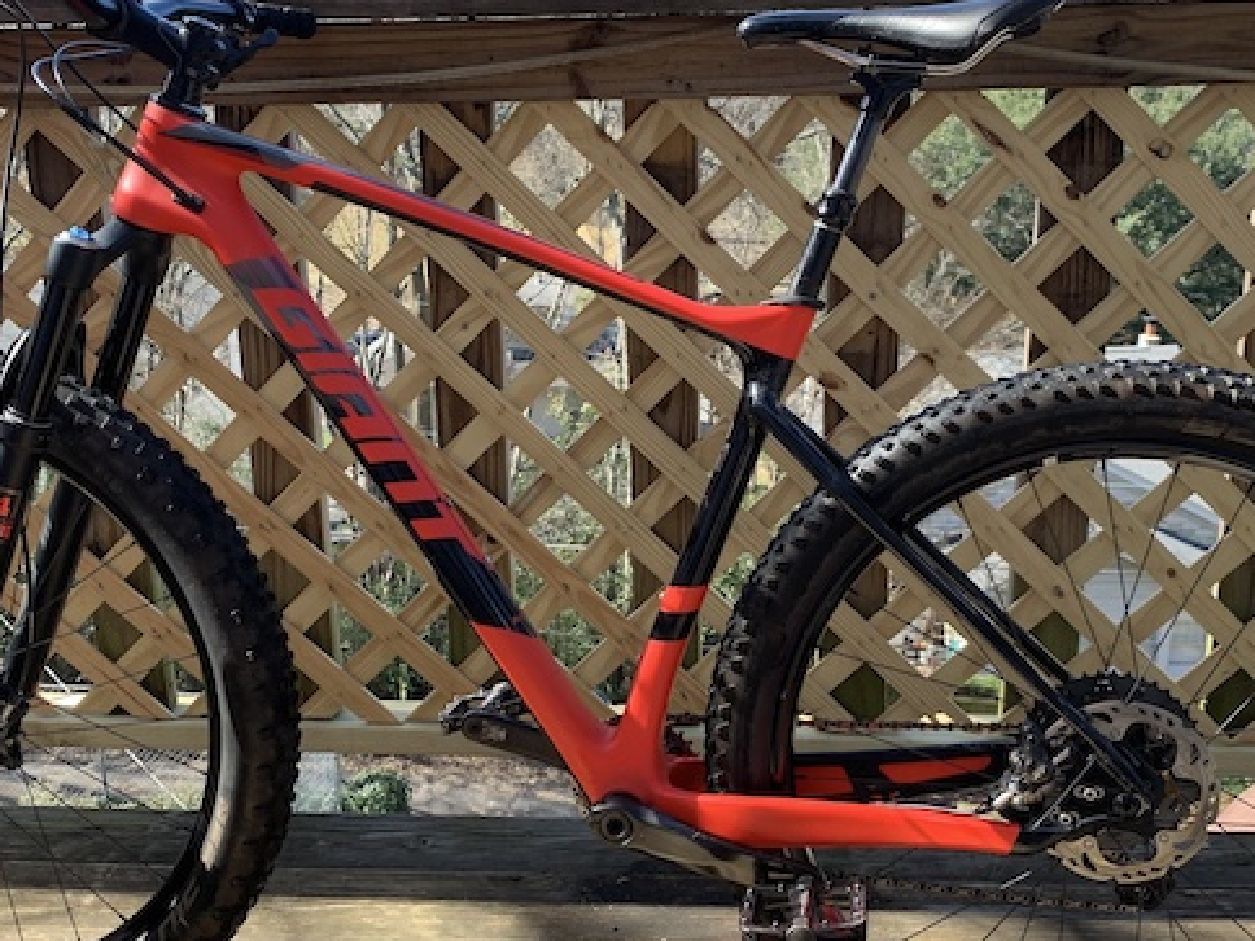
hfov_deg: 43.8
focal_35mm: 43
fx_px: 1559
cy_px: 544
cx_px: 609
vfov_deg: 33.5
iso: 25
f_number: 1.8
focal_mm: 4.25
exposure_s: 1/197
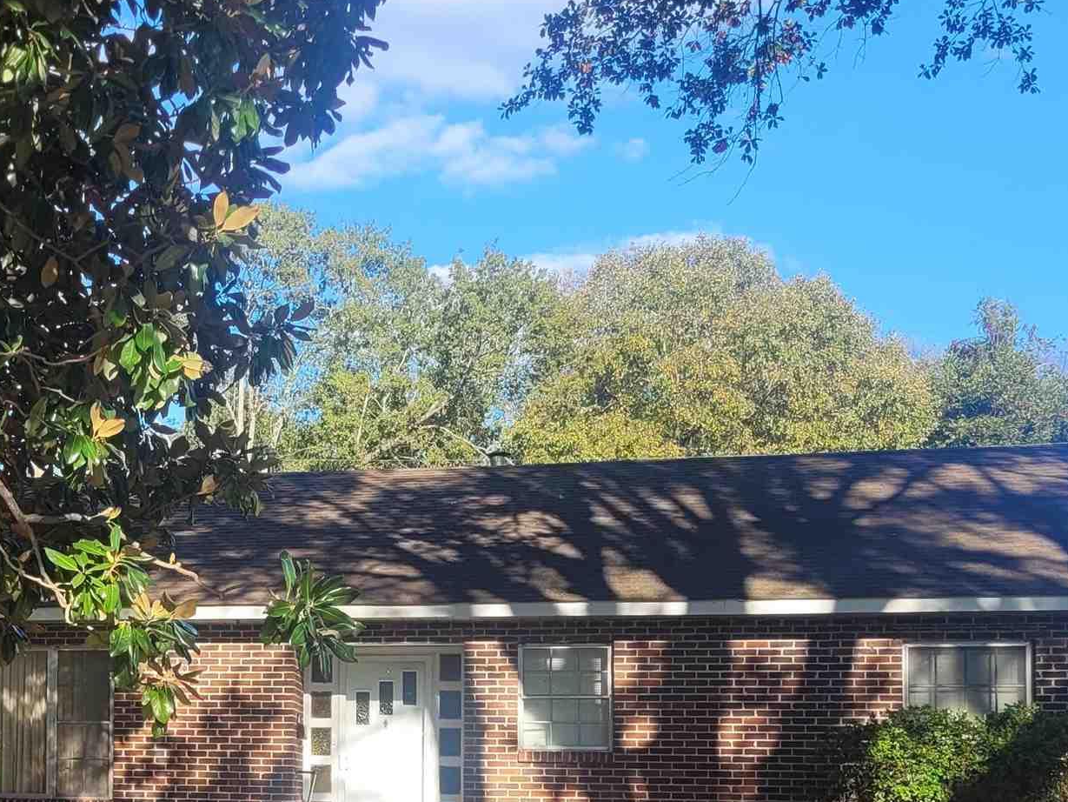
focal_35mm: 65
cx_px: 17
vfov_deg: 22.0
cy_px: 741
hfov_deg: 28.1
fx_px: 2006
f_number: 1.8
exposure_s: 1/904
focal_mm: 5.4
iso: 40
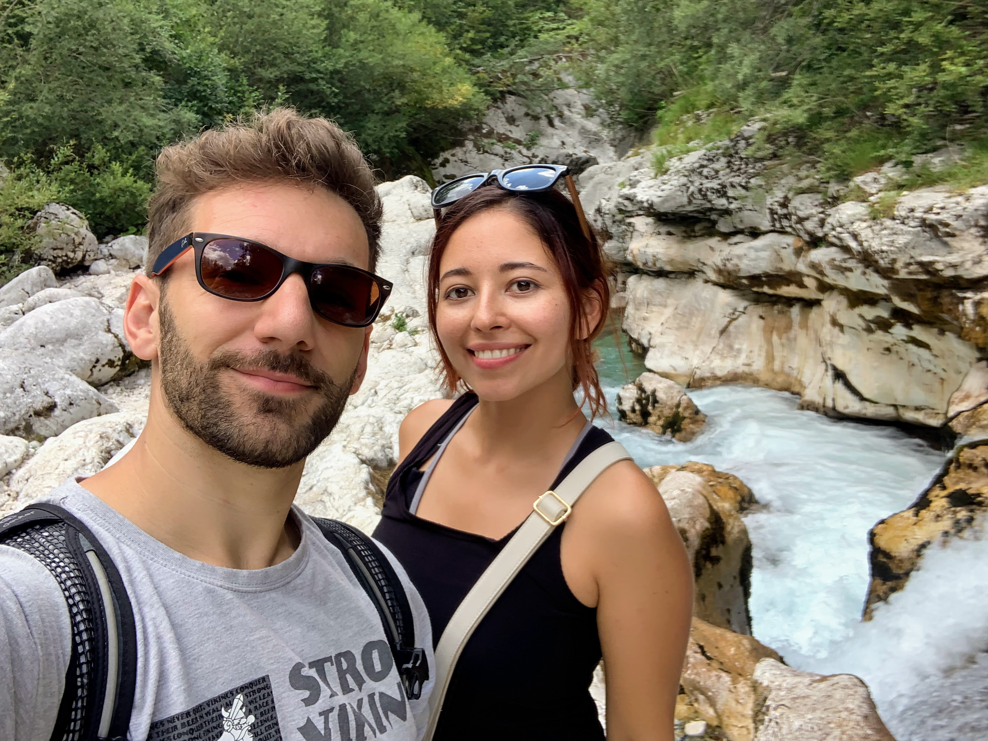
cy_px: 370
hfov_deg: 56.8
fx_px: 913
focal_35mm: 32
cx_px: 494
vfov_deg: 44.2
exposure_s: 1/155
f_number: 2.2
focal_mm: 2.87
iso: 16
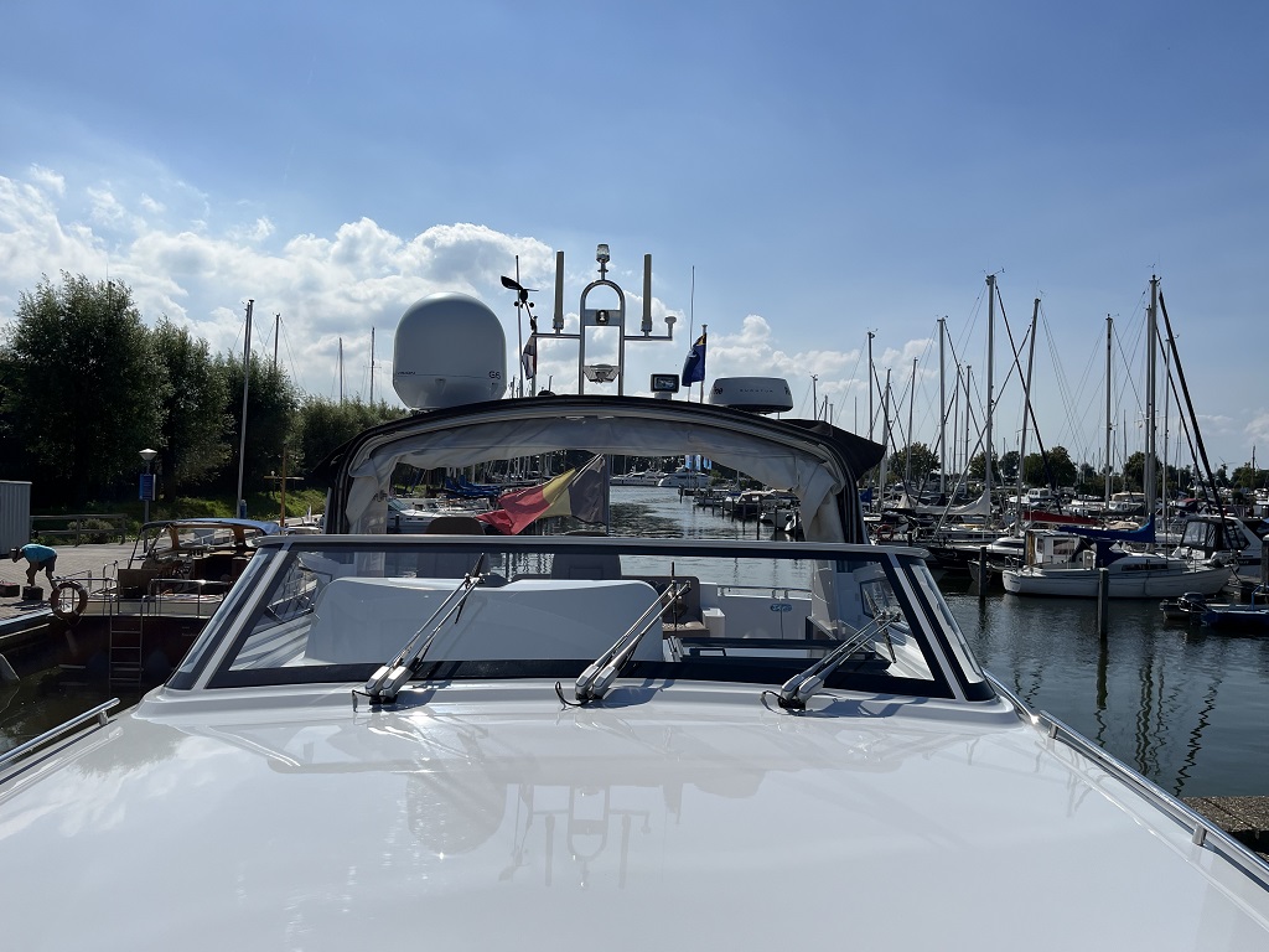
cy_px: 476
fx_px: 953
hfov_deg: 67.3
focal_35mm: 26
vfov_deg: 53.1
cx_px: 634
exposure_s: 1/10870
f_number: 1.6
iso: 50
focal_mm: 5.1
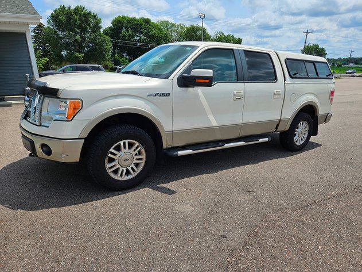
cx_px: 181
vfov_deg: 58.9
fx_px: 240
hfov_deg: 73.9
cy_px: 136
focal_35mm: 23
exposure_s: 1/2558
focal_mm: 5.4
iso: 25
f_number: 1.8
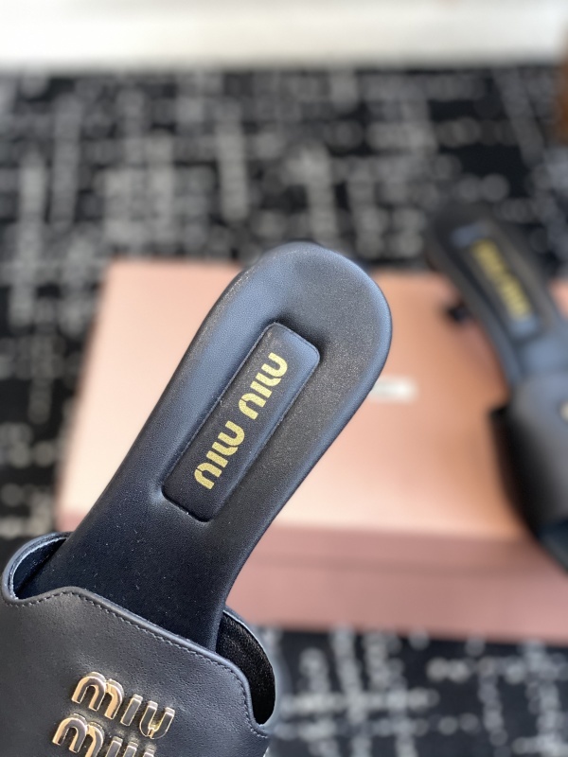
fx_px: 1138
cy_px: 378
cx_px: 284
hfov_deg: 28.0
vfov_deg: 36.8
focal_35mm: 52
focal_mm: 6
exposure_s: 1/122
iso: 125
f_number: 2
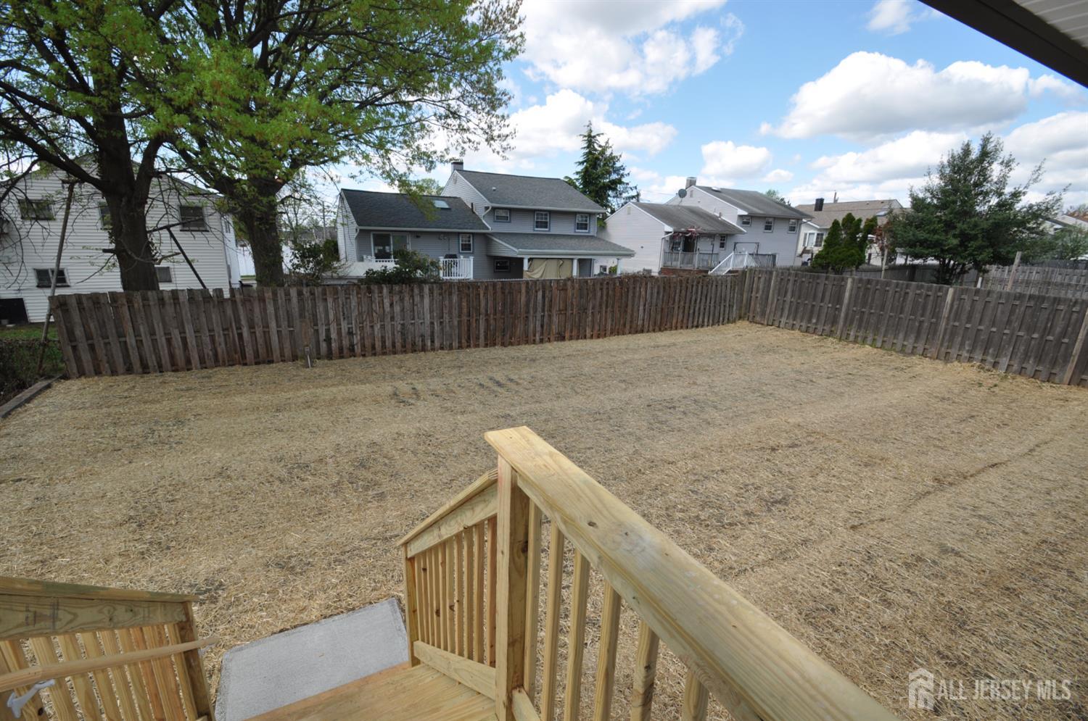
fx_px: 453
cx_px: 544
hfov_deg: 100.5
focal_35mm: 15
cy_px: 360
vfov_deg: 77.1
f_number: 9.5
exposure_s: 1/200
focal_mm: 10
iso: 200
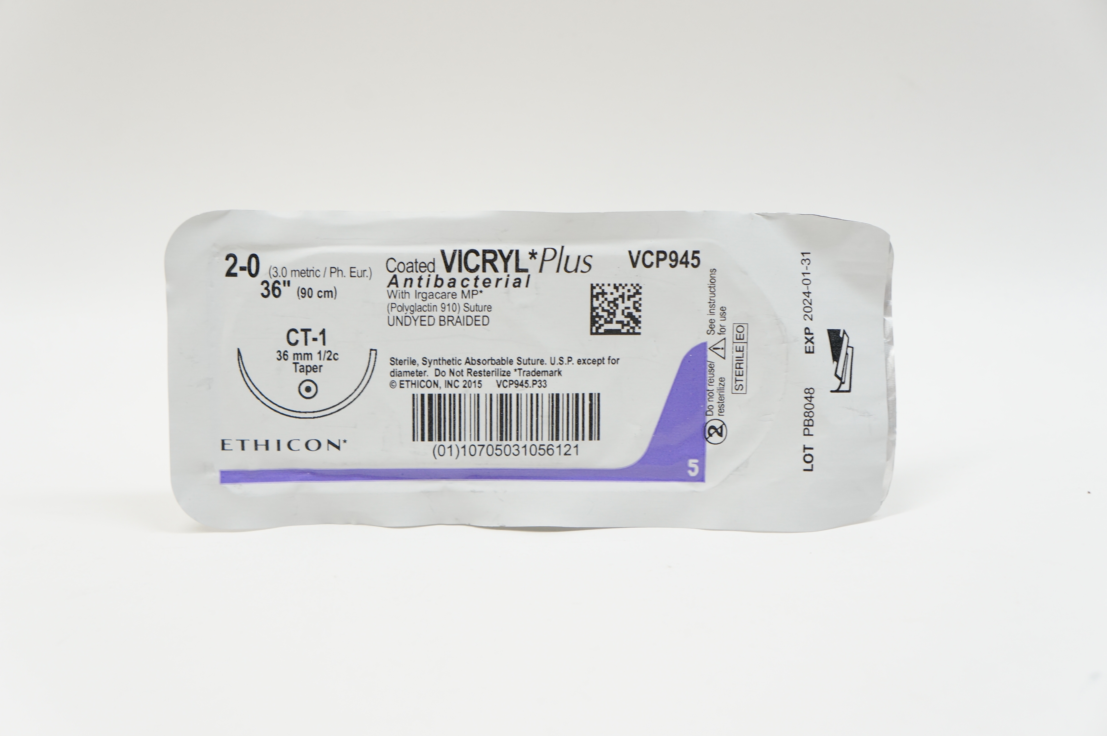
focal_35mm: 50
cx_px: 554
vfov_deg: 27.2
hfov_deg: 40.0
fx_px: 1520
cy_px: 368
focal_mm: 33
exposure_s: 1/50
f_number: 6.3
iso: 400
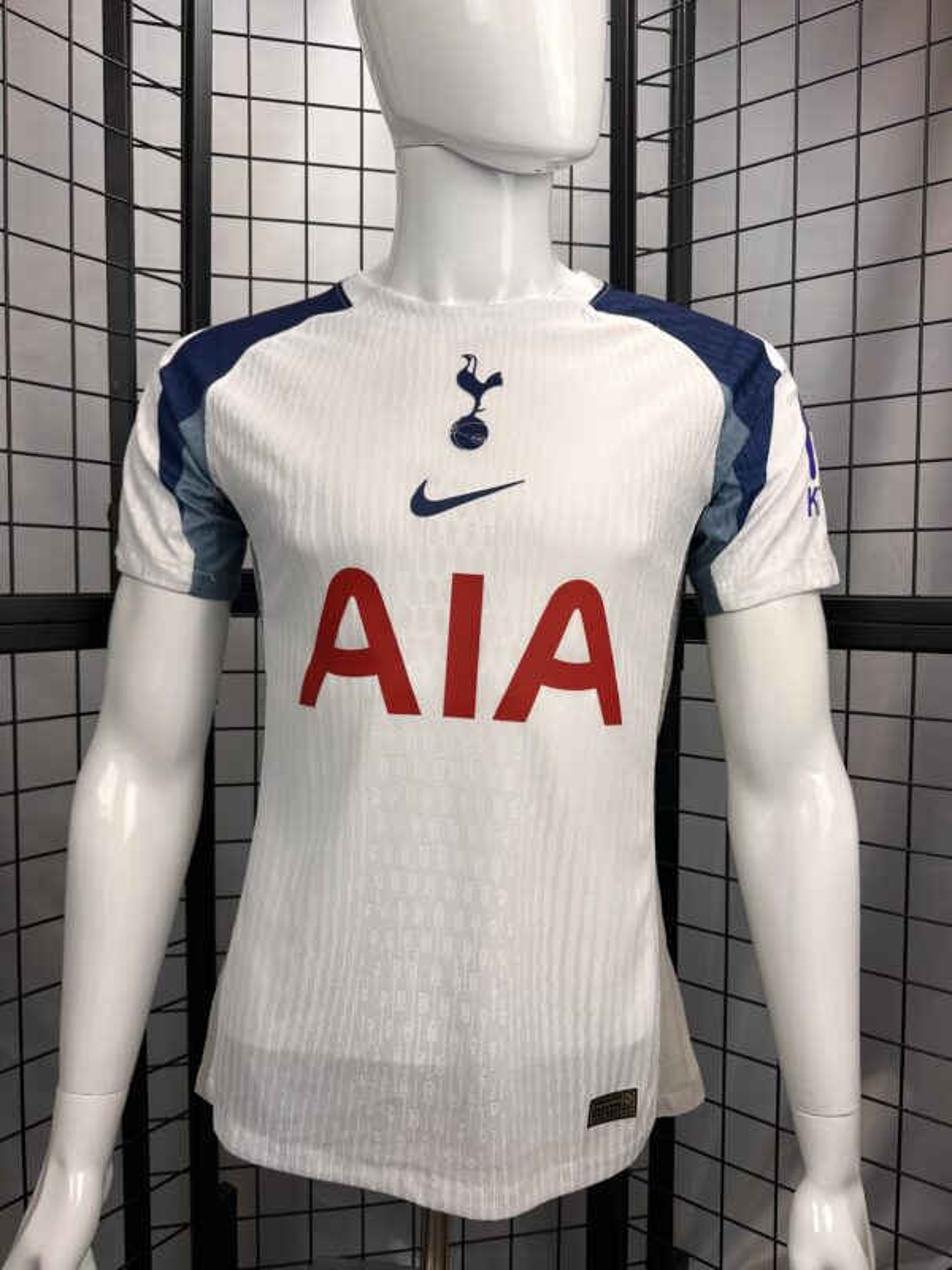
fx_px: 880
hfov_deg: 56.8
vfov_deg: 71.6
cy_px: 635
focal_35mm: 24
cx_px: 476
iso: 64
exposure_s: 1/186
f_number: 1.78
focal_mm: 6.86
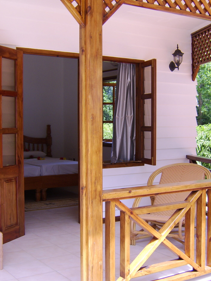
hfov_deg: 34.3
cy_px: 141
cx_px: 110
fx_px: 341
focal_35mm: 42
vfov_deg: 44.8
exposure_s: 1/104
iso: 71
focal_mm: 8.13
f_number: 4
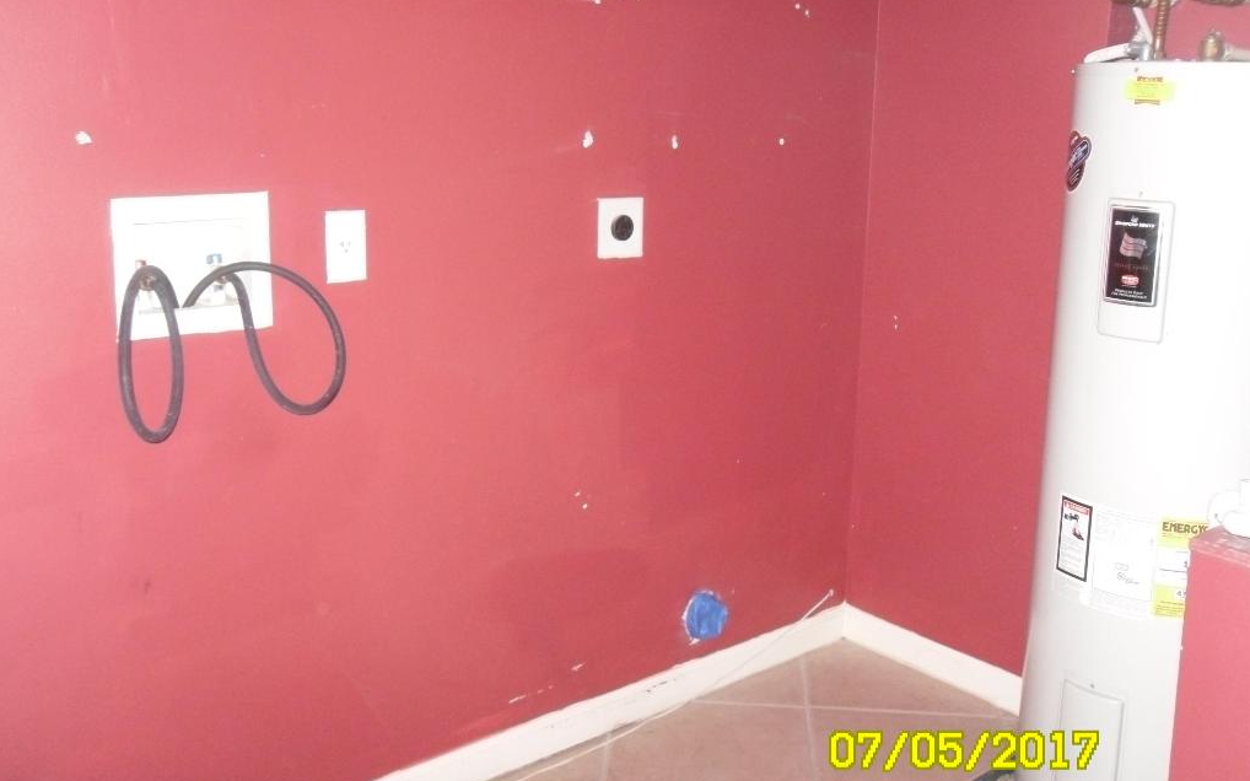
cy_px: 384
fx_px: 1635
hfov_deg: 41.8
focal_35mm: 48
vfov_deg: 26.9
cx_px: 626
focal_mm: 6.3
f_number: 3.5
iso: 400
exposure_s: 1/45
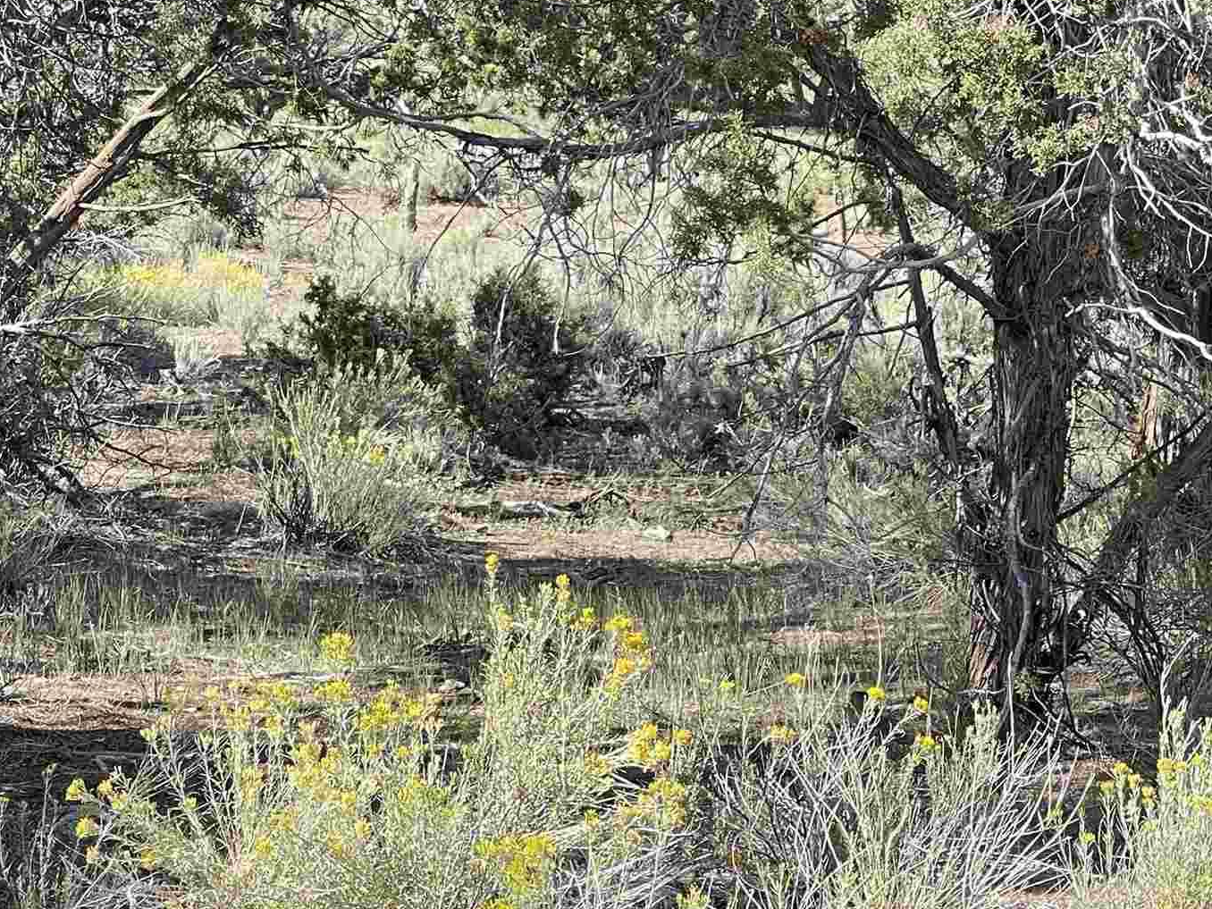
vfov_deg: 10.2
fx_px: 5077
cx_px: 756
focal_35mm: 145
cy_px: 115
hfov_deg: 13.6
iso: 20
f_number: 2.2
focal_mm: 7.5
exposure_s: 1/147
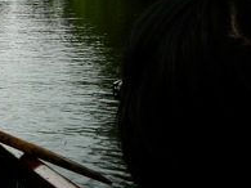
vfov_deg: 18.4
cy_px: 21
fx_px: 572
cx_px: 23
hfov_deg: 24.0
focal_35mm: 79
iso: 80
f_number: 2.8
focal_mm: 5.2
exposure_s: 1/500
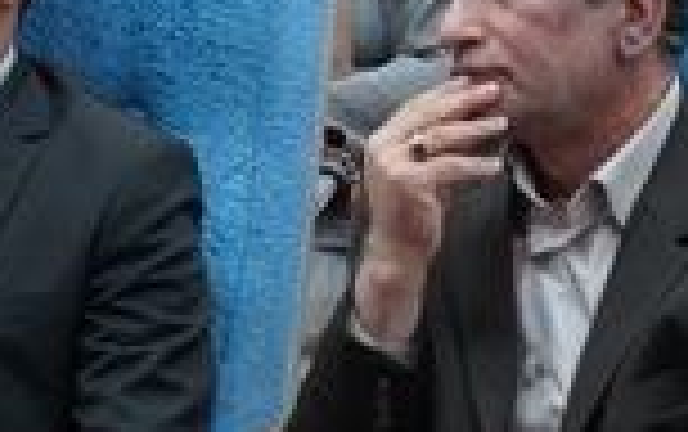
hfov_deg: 6.8
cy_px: -270
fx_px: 5716
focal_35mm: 305
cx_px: -310
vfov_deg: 4.3
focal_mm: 57.1
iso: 2000
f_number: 4
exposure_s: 1/160
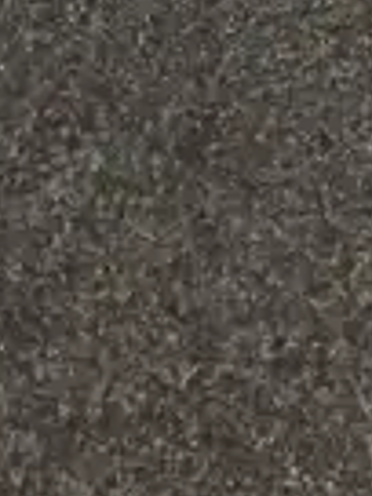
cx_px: 649
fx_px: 3023
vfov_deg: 7.5
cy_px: -1284
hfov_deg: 6.9
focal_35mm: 211
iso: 125
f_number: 1.8
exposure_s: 1/50
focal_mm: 3.99
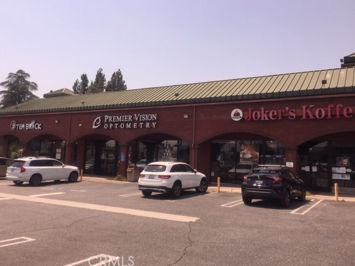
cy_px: 132
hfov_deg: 60.0
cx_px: 172
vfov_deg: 46.8
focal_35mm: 30
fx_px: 308
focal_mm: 4.15
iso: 32
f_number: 2.2
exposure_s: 1/1883
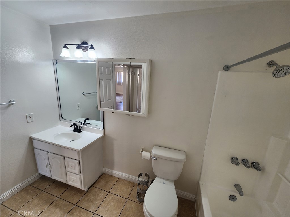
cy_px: 108
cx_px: 145
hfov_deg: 106.2
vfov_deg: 89.9
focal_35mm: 13
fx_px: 109
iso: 80
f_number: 2.2
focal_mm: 2.2
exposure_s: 1/60
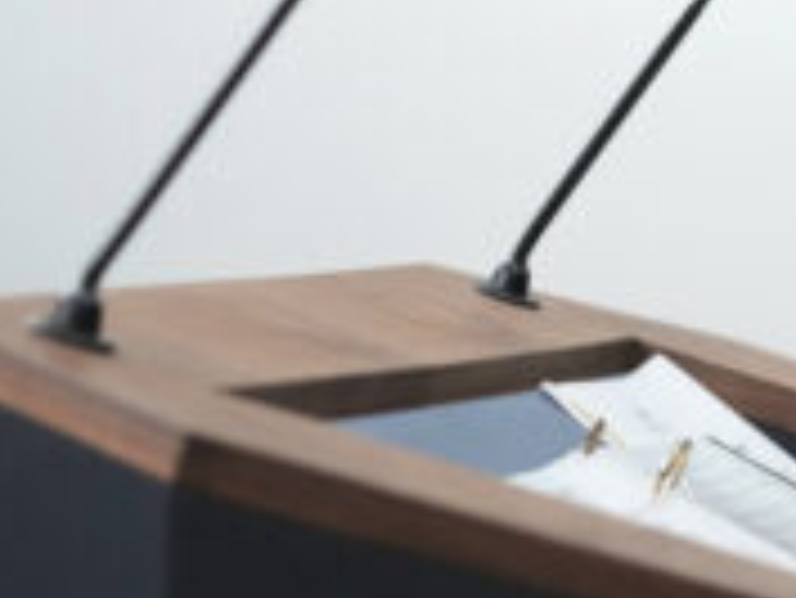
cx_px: 1345
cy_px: -47
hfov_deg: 7.9
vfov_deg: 6.1
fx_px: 5592
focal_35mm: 243
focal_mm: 70
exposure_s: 1/640
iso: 3200
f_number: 2.8
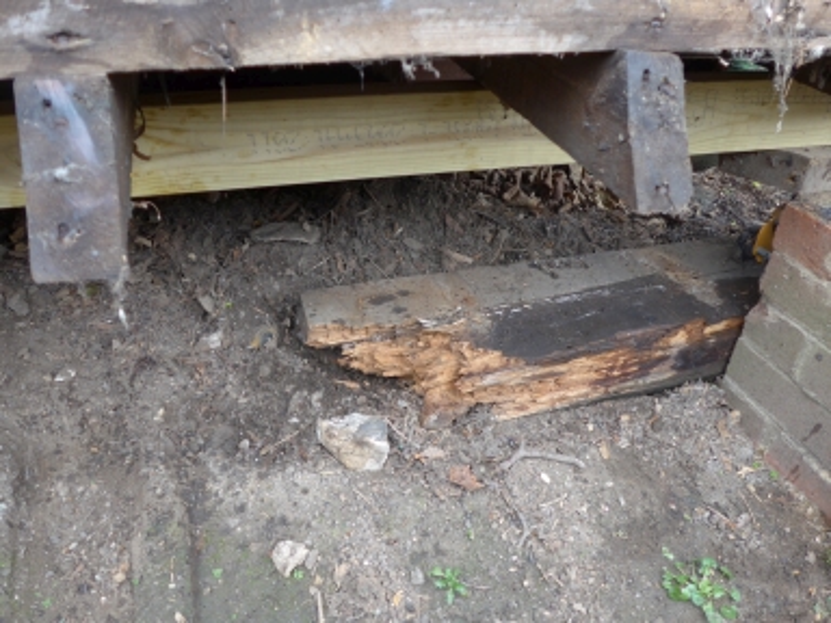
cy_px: 312
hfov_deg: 61.7
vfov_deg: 48.2
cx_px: 416
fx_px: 696
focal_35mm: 29
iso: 100
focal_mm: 6
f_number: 2
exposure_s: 1/60
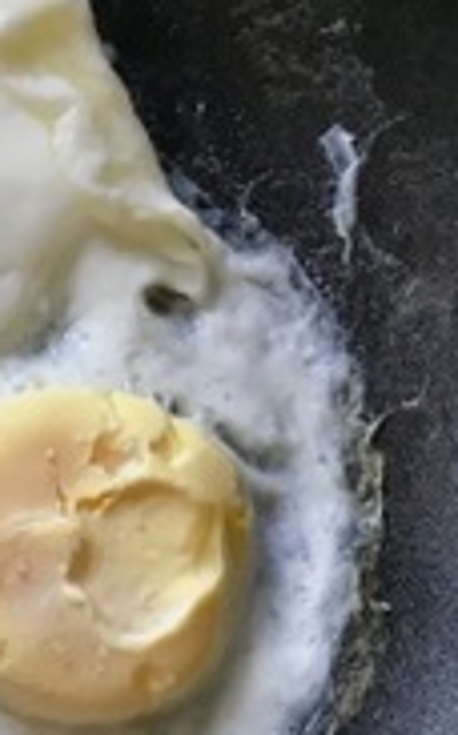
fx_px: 1561
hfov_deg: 14.4
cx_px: -406
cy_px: 430
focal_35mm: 78
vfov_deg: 26.5
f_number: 1.8
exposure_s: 1/30
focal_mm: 3.99
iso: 40
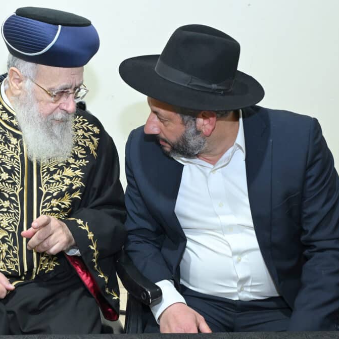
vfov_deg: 35.4
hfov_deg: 35.0
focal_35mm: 48
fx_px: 532
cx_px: 112
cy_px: 172
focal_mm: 37
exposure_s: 1/125
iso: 1250
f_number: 5.6
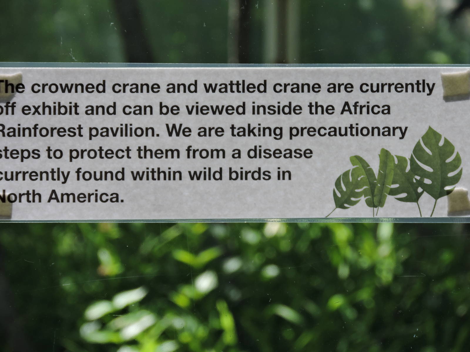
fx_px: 5431
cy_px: 176
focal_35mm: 400
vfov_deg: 3.7
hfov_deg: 5.0
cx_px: 235
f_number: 4.8
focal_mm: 71.3
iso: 140
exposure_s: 1/250
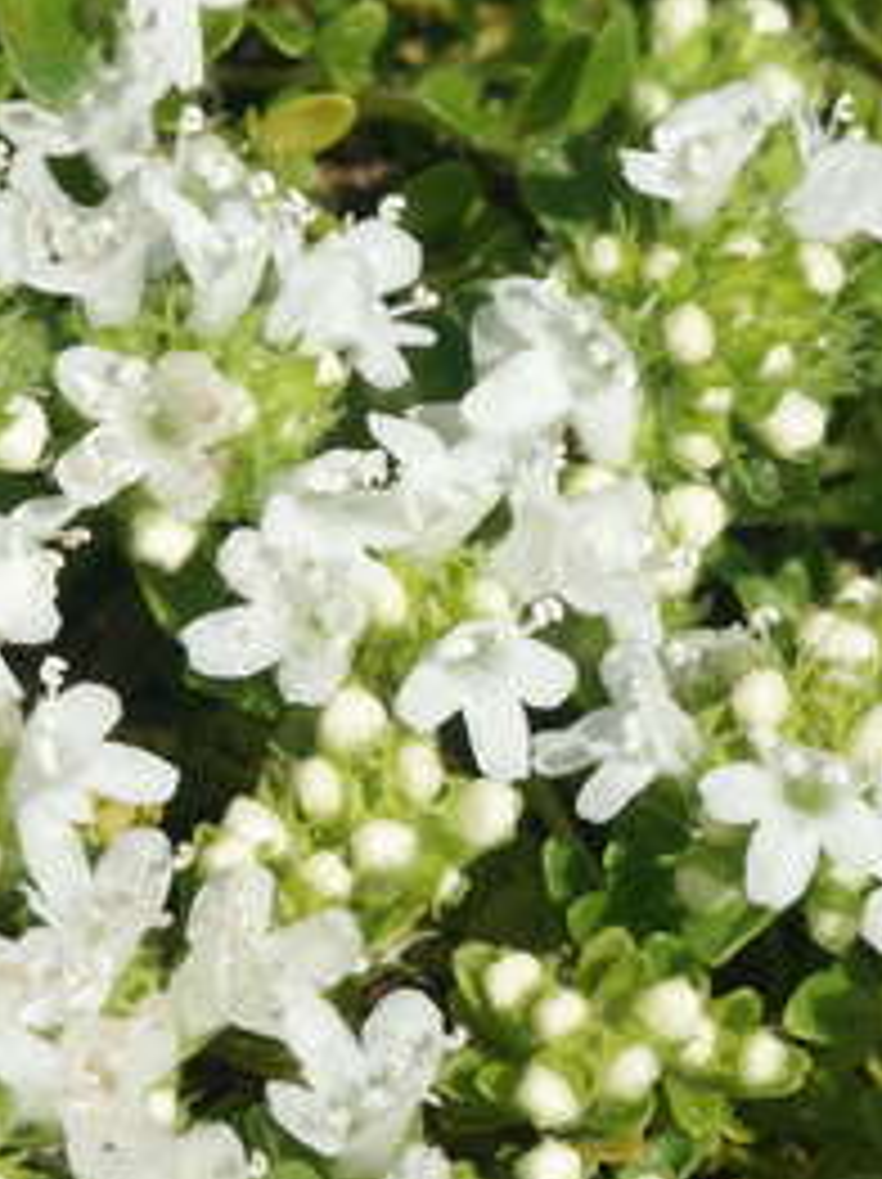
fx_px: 17354
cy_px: 412
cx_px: 432
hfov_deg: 2.9
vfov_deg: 3.9
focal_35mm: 510
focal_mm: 50.69
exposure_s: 1/350
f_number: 9.5
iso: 100
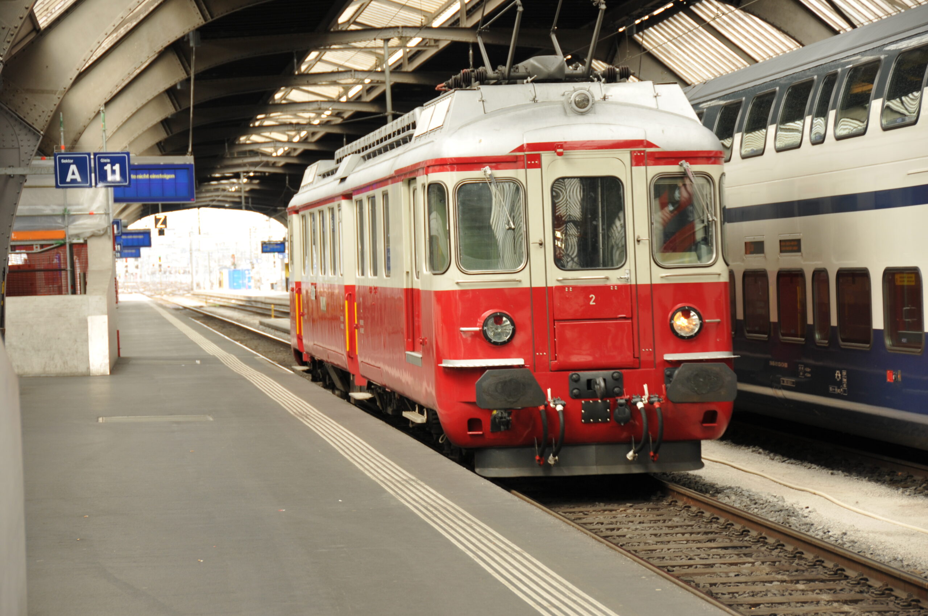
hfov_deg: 19.5
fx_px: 2703
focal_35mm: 105
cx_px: 464
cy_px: 308
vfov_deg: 13.0
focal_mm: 70
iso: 200
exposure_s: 1/100
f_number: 5
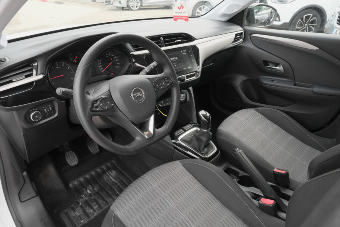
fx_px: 227
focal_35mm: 24
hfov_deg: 73.7
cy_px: 114
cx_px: 170
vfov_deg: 53.1
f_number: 9
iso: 2000
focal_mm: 16.1
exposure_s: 1/100
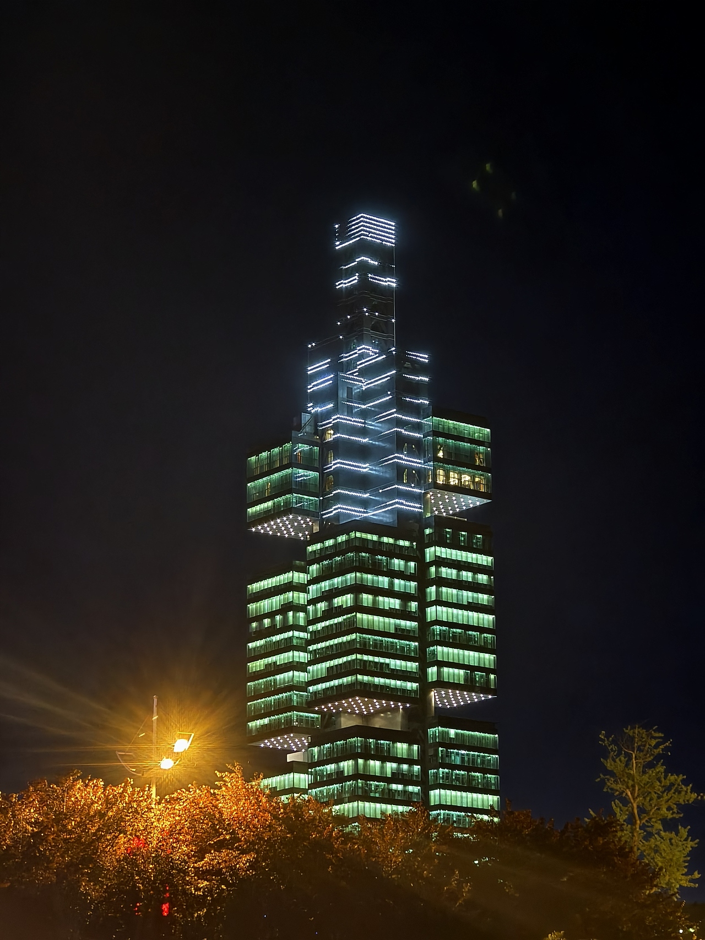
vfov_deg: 20.7
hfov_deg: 15.6
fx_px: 2580
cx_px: 352
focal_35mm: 95
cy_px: 470
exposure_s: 1/9.12
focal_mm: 13.3
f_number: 2.57
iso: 3200
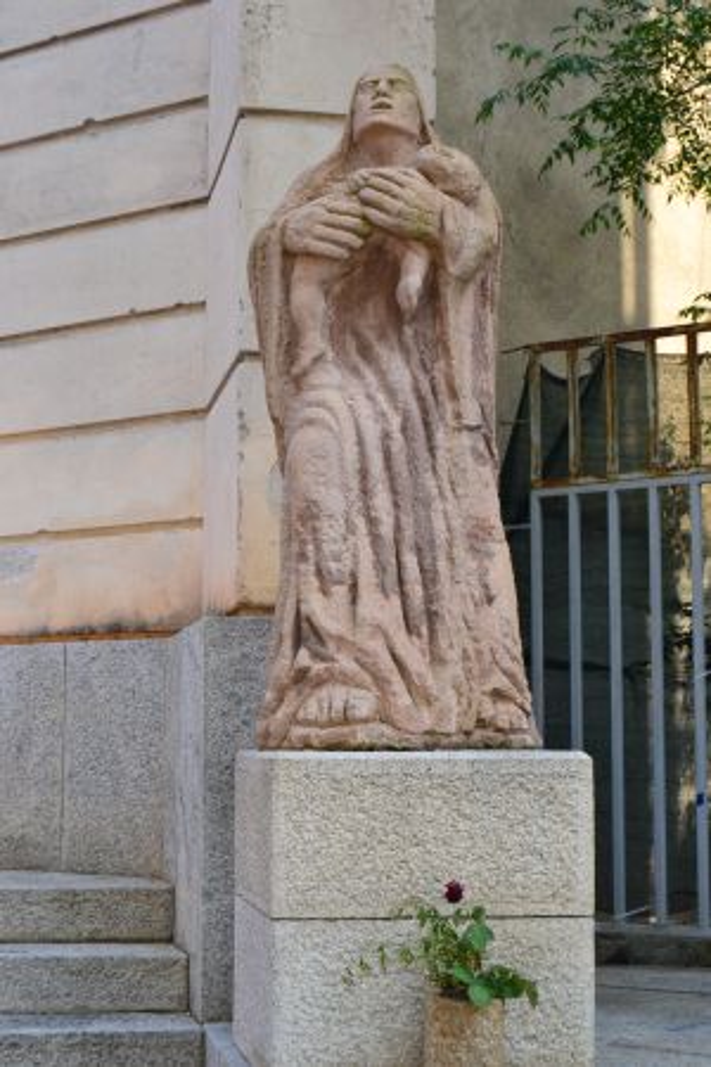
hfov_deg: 22.6
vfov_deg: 33.4
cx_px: 356
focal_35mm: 60
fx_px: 1777
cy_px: 534
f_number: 9
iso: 400
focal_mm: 40
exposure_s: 1/160
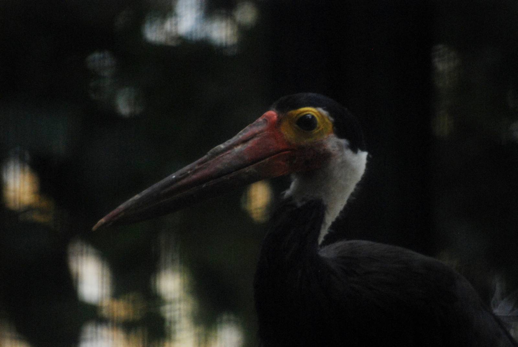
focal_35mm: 450
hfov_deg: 4.6
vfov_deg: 3.1
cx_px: 259
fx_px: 6483
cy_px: 174
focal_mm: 300
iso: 1600
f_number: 5.6
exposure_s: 1/160
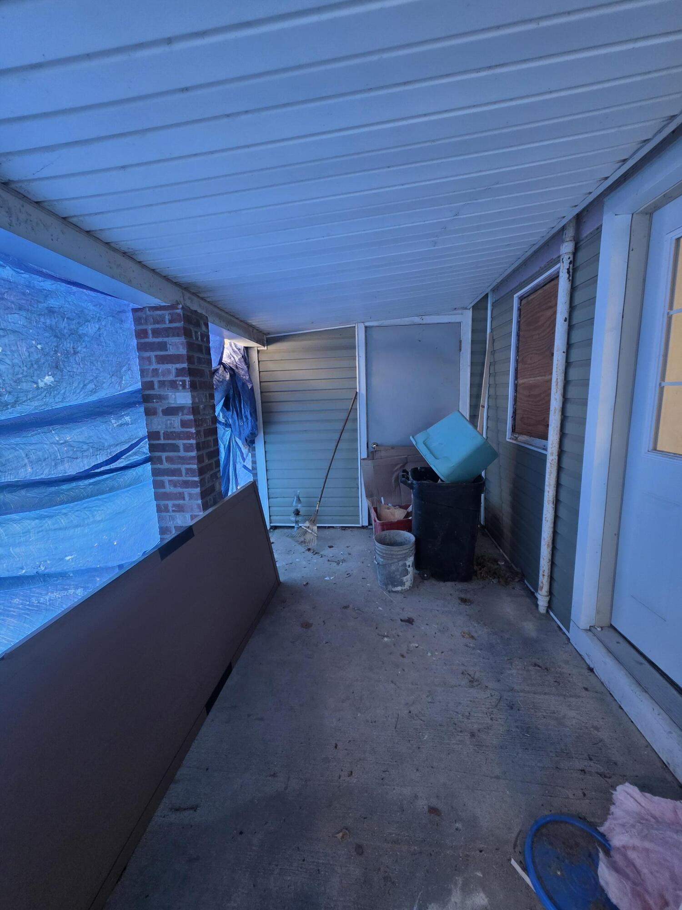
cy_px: 455
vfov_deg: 106.2
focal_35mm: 13
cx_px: 341
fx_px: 341
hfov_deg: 89.9
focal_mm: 2.2
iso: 320
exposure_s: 1/60
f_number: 1.9
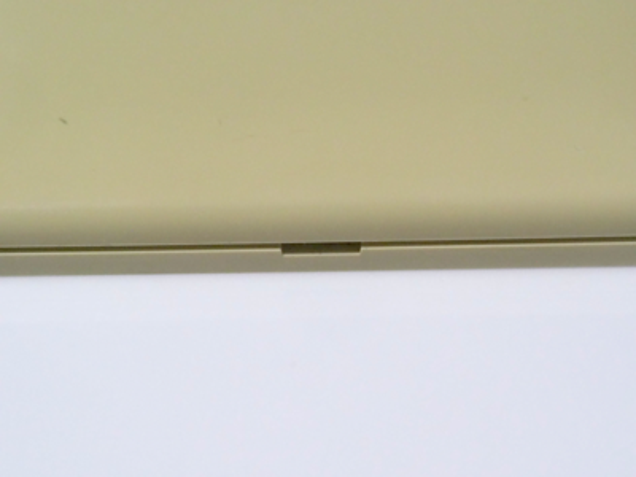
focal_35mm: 120
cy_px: 238
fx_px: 2205
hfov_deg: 16.4
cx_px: 318
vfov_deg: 12.3
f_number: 5.6
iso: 3200
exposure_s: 1/125
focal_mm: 60
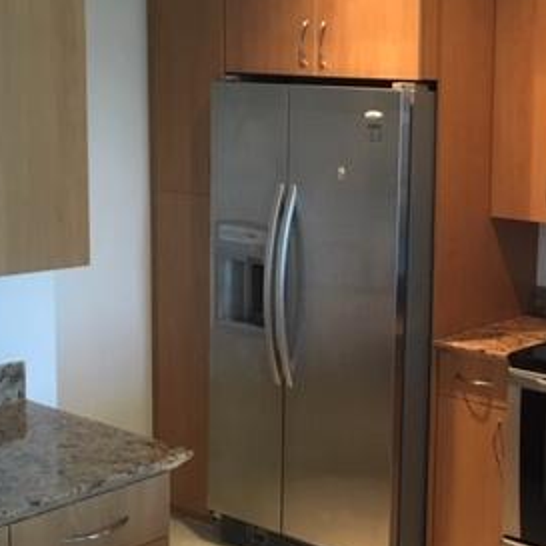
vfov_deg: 28.6
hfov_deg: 26.8
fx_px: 1071
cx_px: 562
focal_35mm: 60
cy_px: 238
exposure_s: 1/30
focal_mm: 4.15
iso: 160
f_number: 2.2
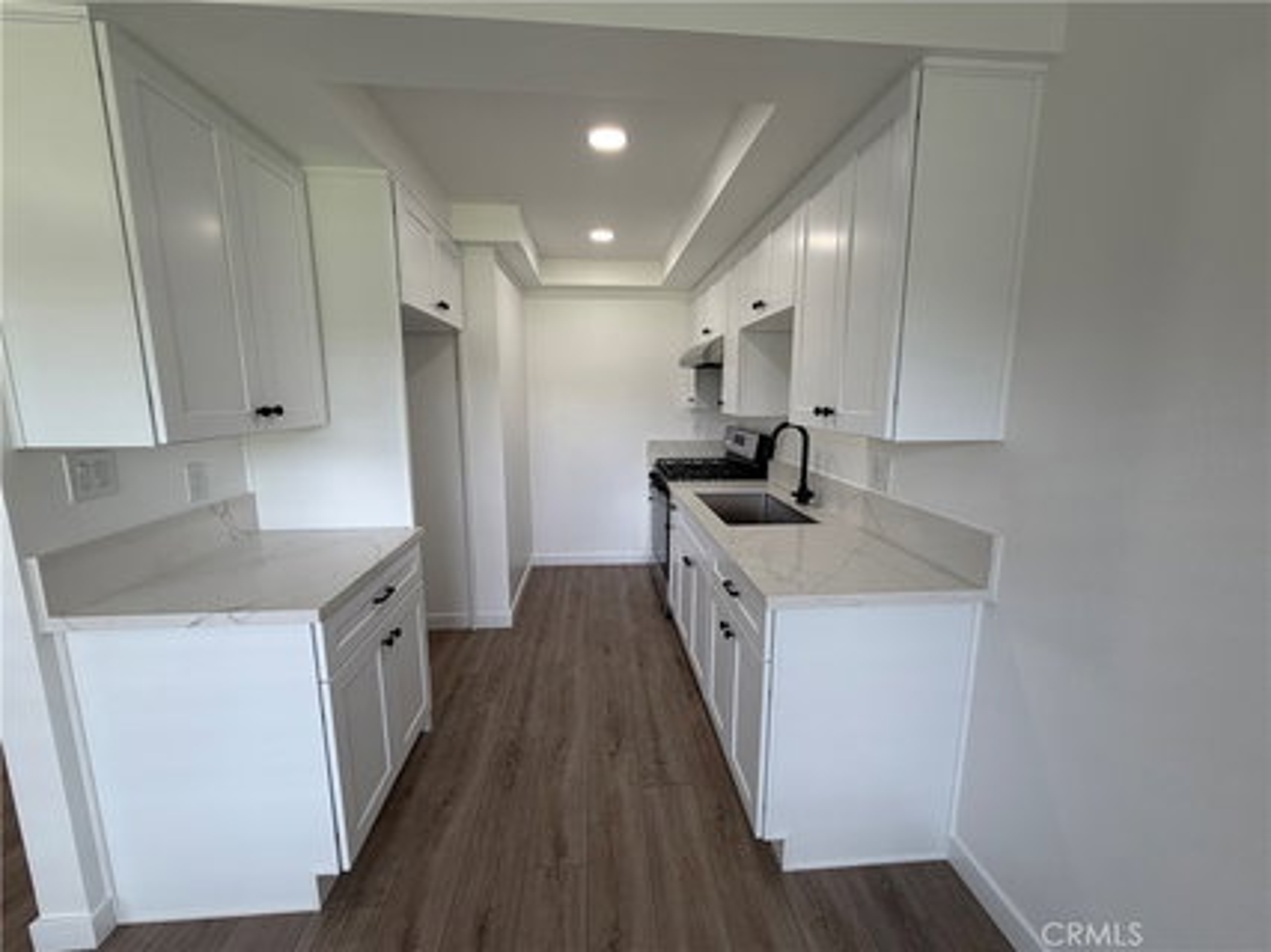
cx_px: 636
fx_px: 514
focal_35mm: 14
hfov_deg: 102.1
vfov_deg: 85.6
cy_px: 476
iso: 100
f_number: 2.2
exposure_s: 1/121
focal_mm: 2.22
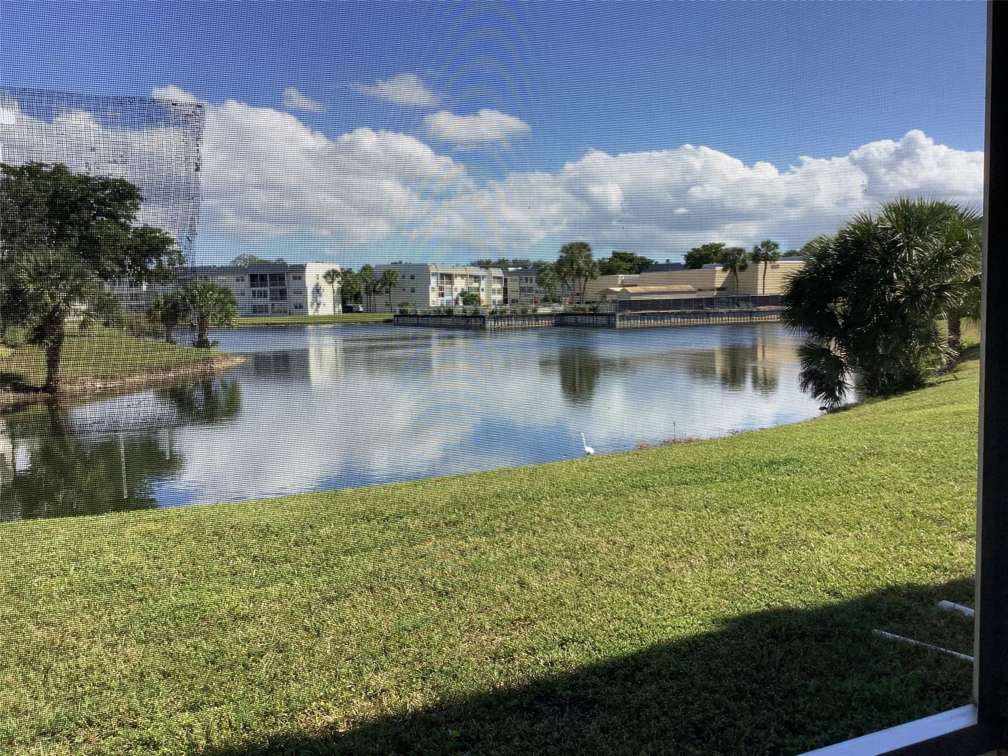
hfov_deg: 58.4
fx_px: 903
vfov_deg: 45.4
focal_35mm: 31
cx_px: 504
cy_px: 378
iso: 25
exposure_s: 1/936
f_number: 2.4
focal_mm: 3.3
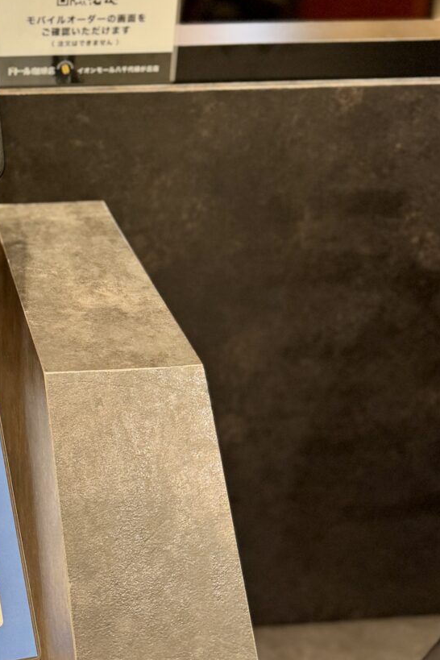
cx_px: -48
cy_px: 110
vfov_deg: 36.6
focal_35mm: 52
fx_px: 953
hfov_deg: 24.2
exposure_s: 1/100
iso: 125
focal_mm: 6.76
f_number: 1.78
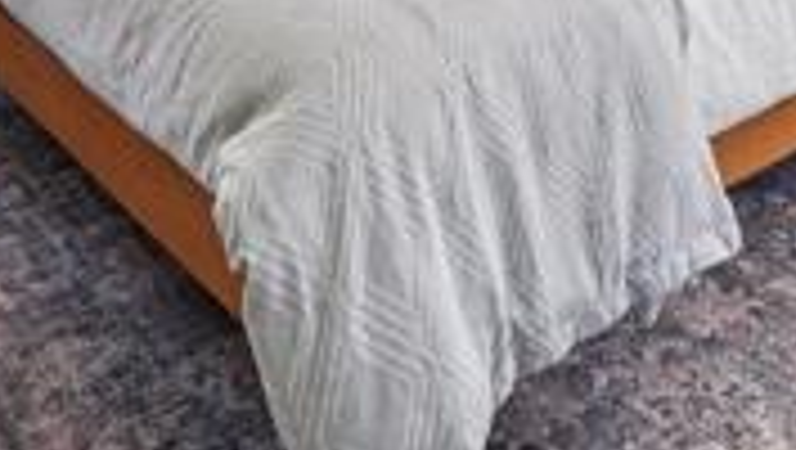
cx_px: 441
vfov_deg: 17.7
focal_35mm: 53
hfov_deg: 39.1
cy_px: -385
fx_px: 1120
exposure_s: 1/50
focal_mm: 14
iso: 640
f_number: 8
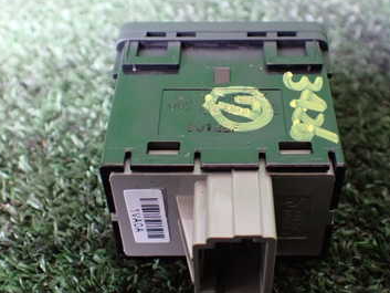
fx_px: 575
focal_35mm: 51
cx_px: 225
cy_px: 136
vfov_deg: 28.6
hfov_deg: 37.4
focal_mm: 5.4
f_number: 2.3
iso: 800
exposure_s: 1/30
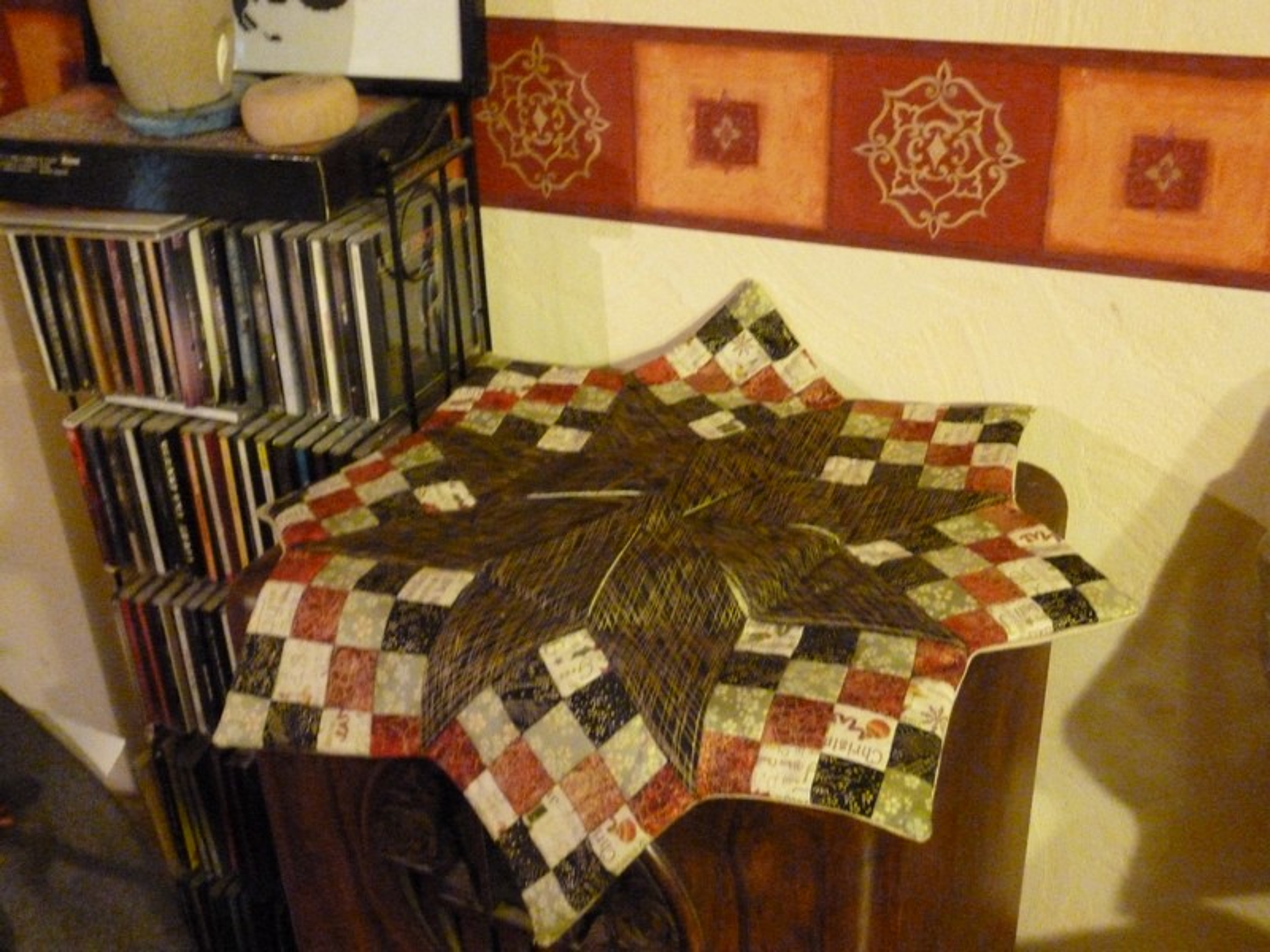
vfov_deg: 35.1
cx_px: 635
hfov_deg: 45.8
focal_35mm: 41
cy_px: 476
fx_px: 1504
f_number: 3.7
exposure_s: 1/8
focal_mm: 7.3
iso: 1000
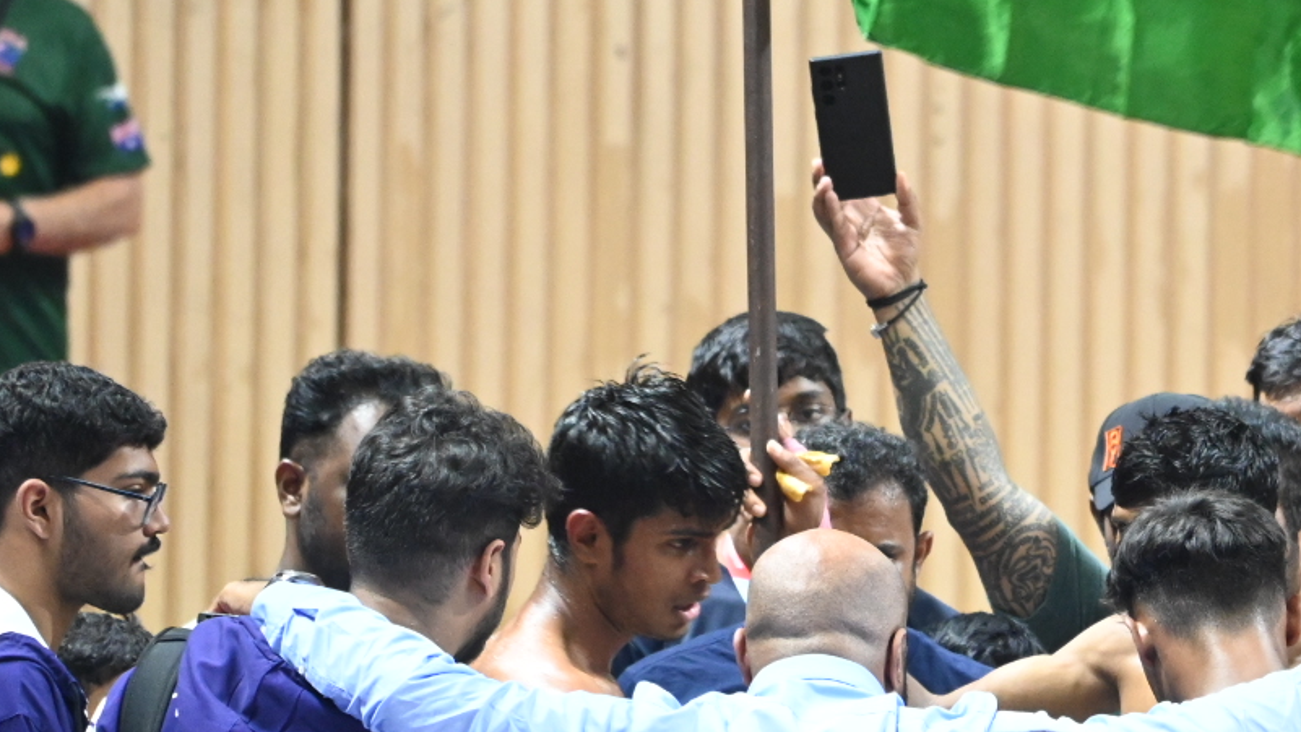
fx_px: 27397
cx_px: 851
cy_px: 232
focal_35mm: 794
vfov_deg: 1.5
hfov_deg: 2.7
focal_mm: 250
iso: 3600
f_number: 6.3
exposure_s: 1/125
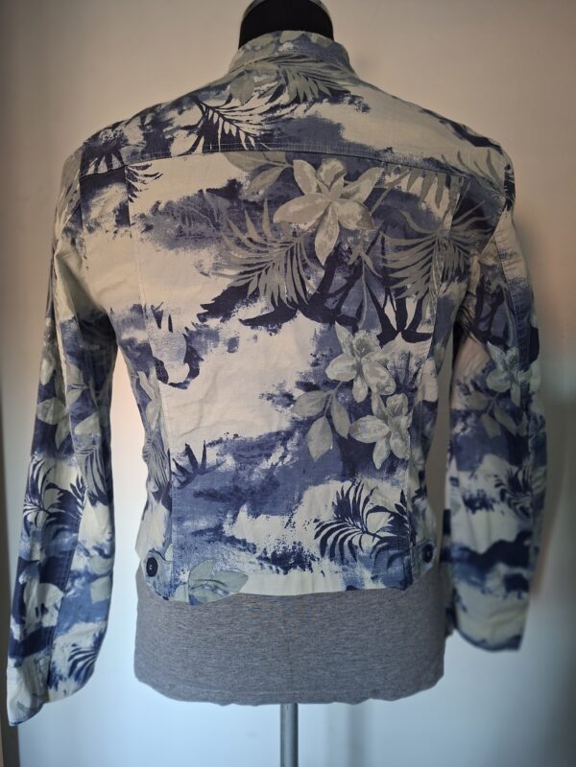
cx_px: 288
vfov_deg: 73.9
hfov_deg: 58.9
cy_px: 384
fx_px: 510
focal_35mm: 23
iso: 400
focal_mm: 5.54
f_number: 1.8
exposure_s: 1/33
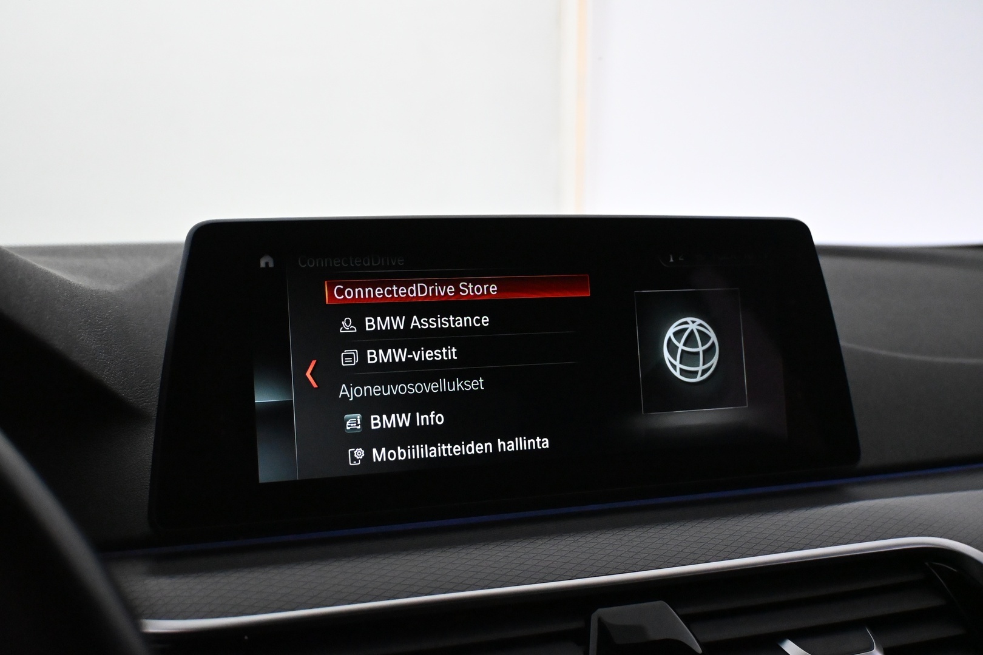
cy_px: 328
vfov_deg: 29.9
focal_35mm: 45
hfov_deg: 43.6
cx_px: 492
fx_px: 1229
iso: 7200
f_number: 4.8
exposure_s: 1/250
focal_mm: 30
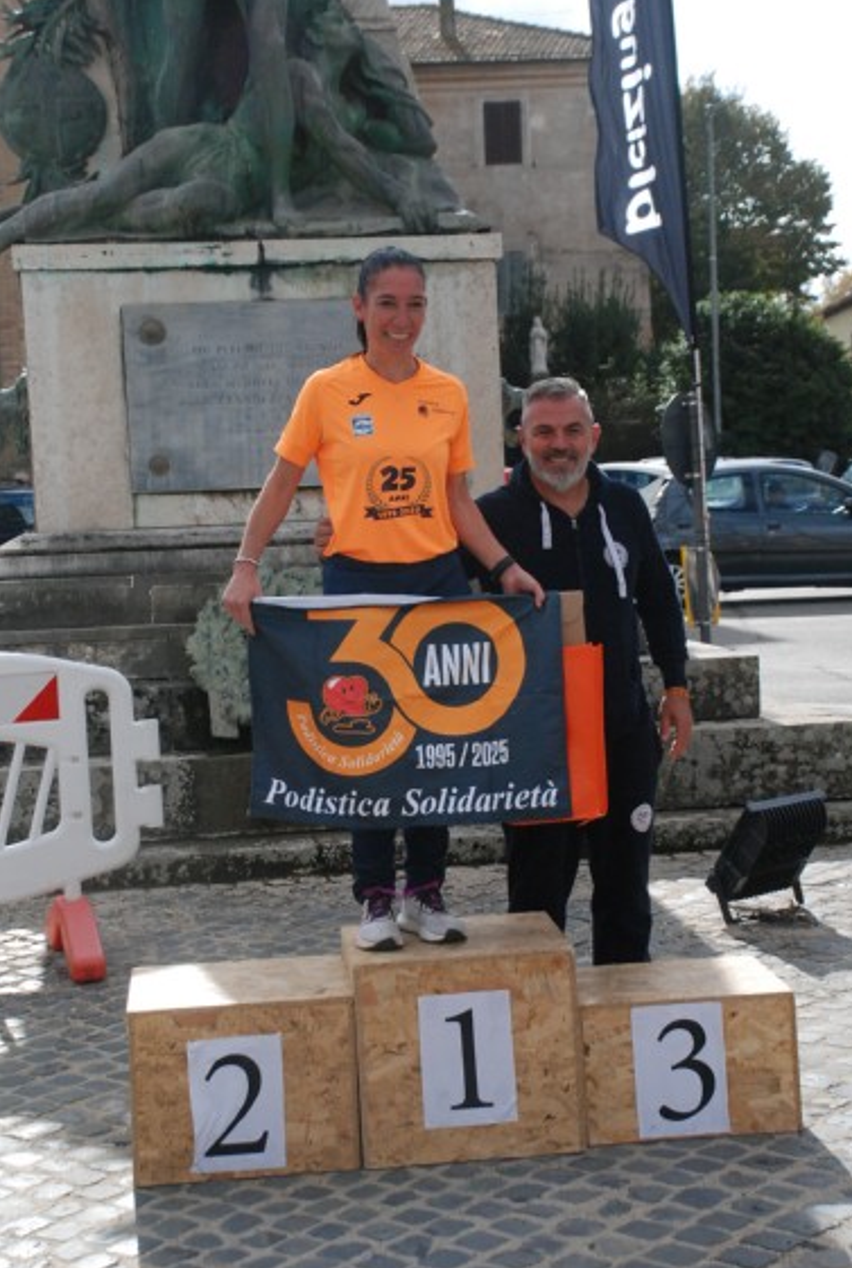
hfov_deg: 22.4
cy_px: 633
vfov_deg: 32.8
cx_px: 417
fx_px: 2153
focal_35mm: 61
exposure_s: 1/1600
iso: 1000
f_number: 7.1
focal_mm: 38
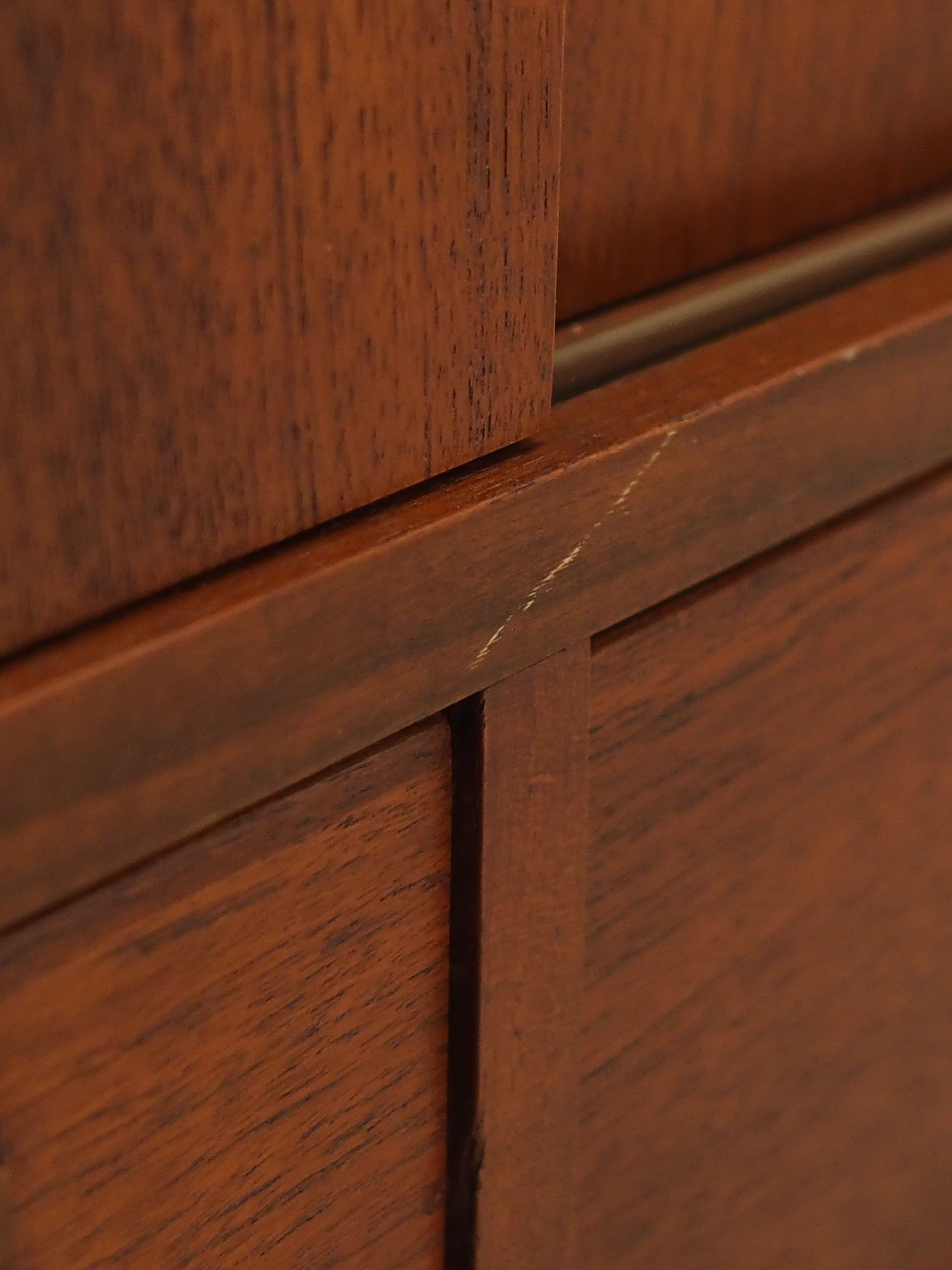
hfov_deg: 18.3
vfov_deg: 24.4
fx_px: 2933
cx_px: 685
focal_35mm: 80
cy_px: 632
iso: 1000
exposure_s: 1/100
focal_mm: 17
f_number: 2.2
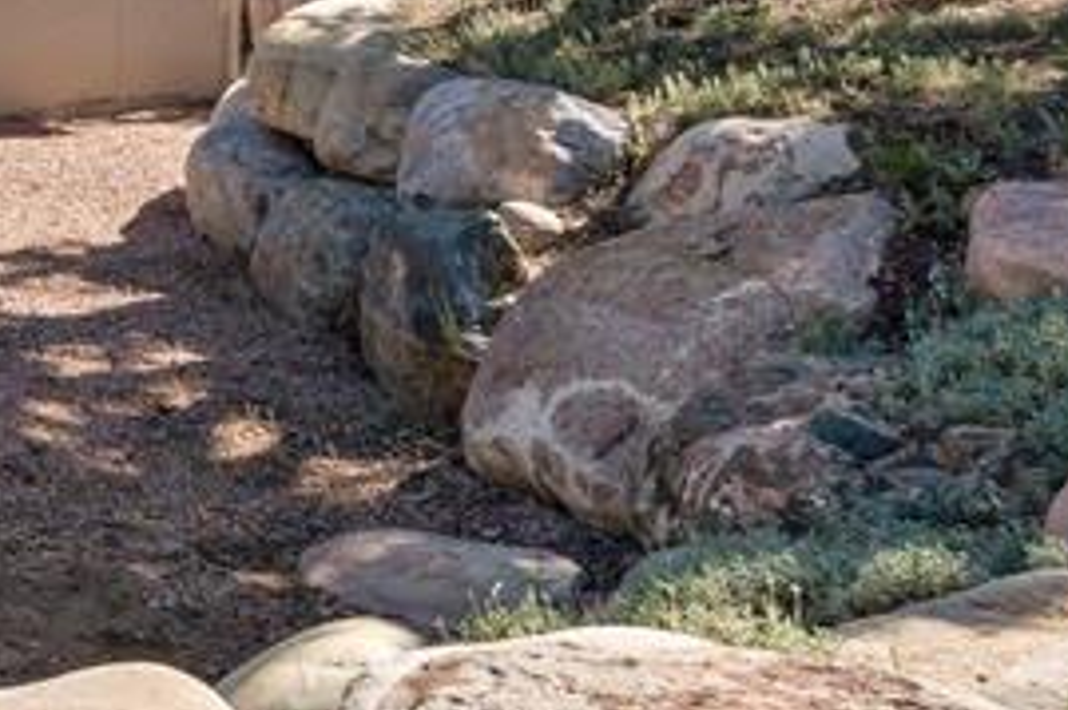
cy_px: -127
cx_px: -778
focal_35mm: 61
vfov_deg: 20.8
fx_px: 1808
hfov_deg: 22.3
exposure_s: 1/1000
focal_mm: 16
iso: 400
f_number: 8
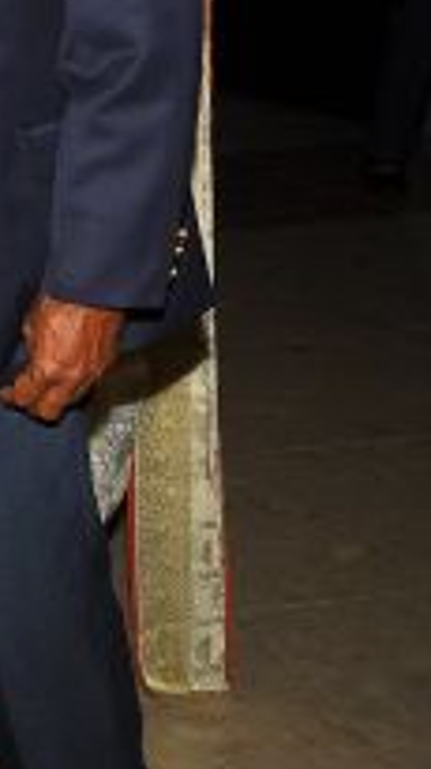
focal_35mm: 97
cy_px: 56
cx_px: -660
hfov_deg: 10.5
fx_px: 1965
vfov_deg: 21.6
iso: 200
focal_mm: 21
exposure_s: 1/90
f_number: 5.6
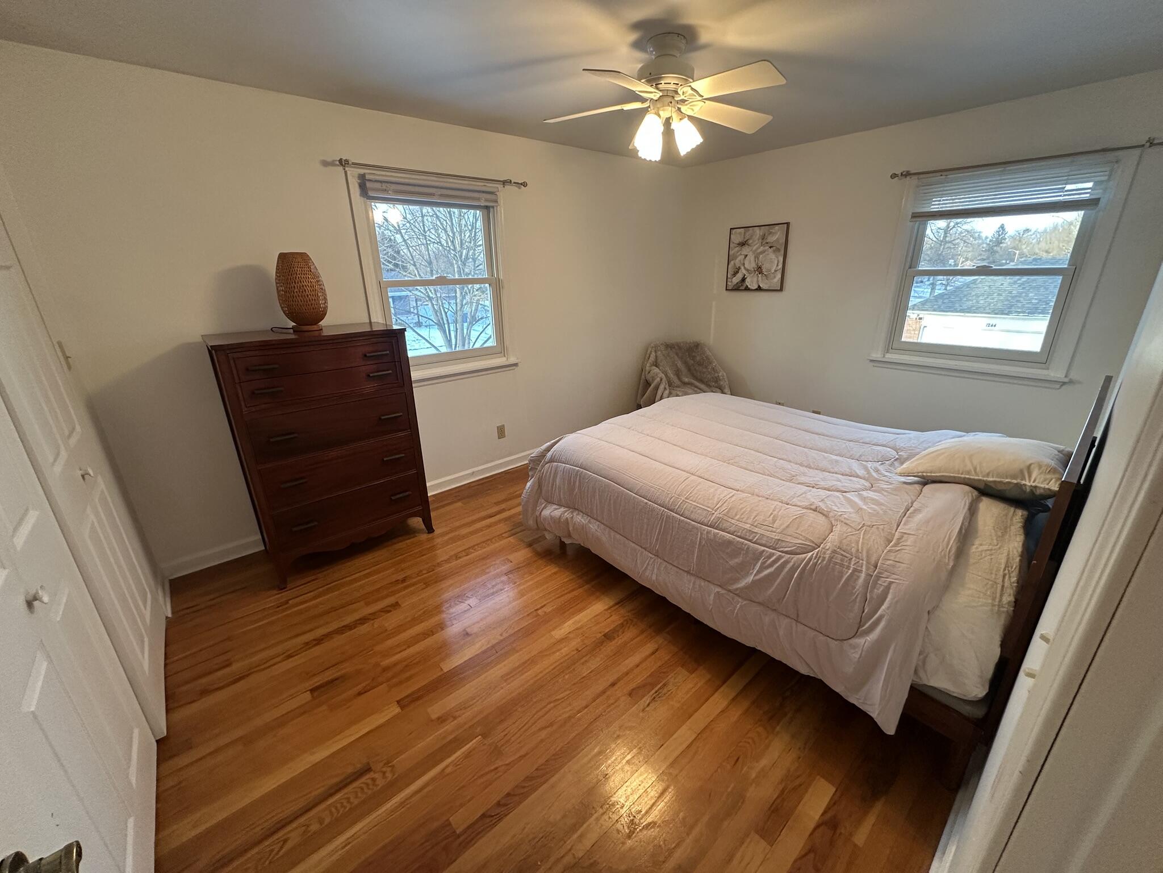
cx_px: 582
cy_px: 436
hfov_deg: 102.1
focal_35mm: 14
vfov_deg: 85.7
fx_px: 470
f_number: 2.2
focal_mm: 2.22
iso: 200
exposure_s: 1/60
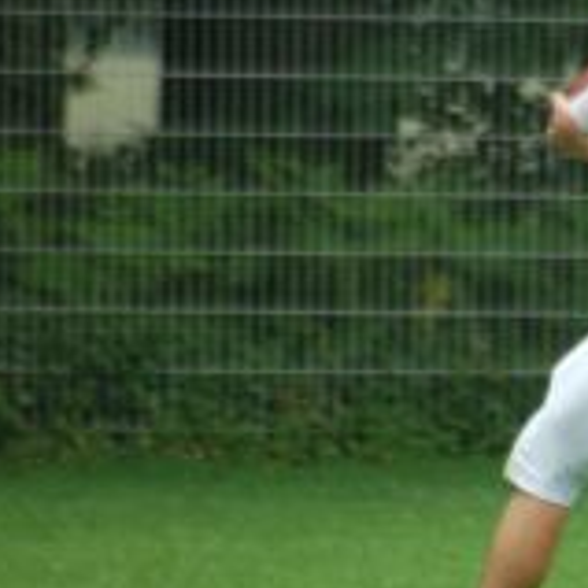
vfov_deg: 1.6
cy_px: 274
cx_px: 815
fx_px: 20928
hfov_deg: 1.6
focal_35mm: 1089
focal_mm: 300
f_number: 5.6
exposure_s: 1/500
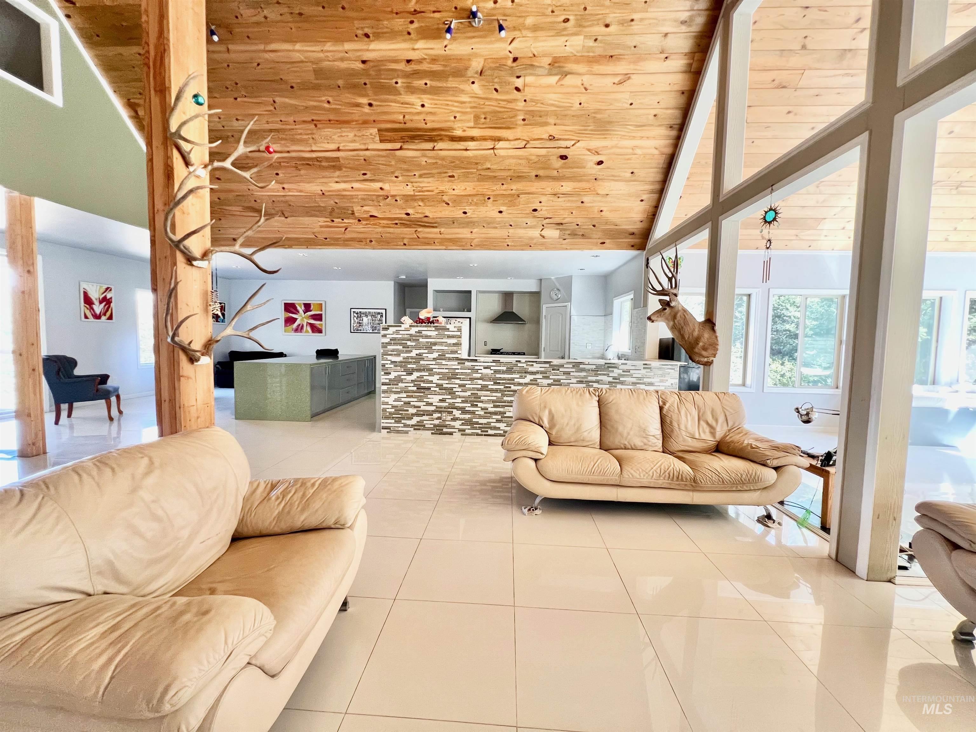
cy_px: 366
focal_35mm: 13
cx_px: 488
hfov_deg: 106.2
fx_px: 367
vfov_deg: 89.9
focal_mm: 1.57
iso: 200
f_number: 1.8
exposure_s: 1/99
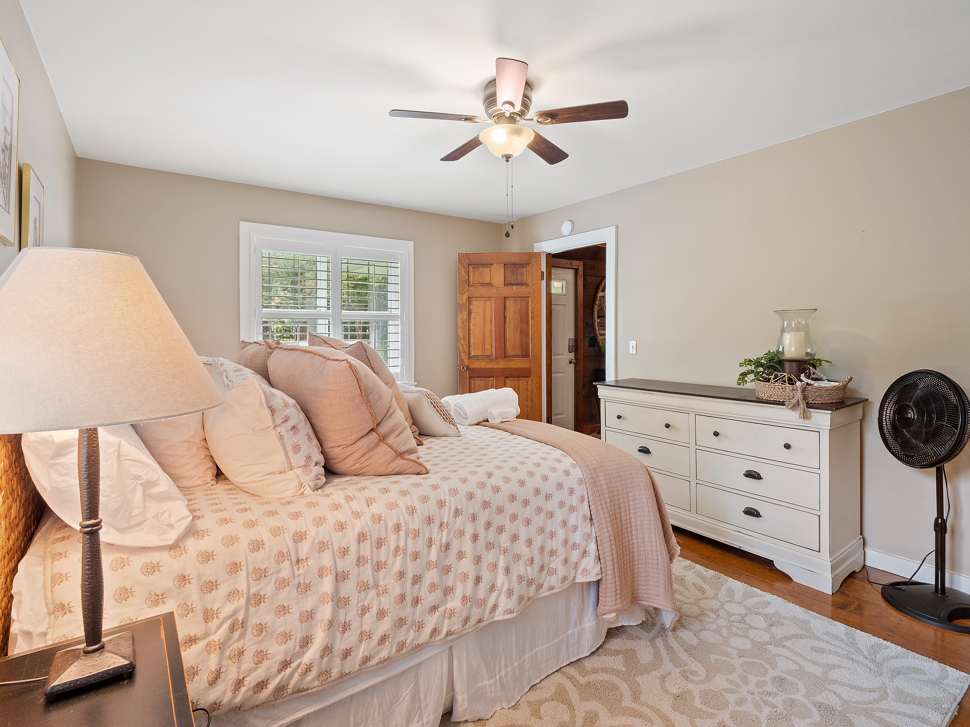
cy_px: 364
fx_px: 448
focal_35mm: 16
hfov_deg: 94.5
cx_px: 485
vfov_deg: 78.1
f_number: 5.6
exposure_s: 1/6
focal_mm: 8
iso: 400
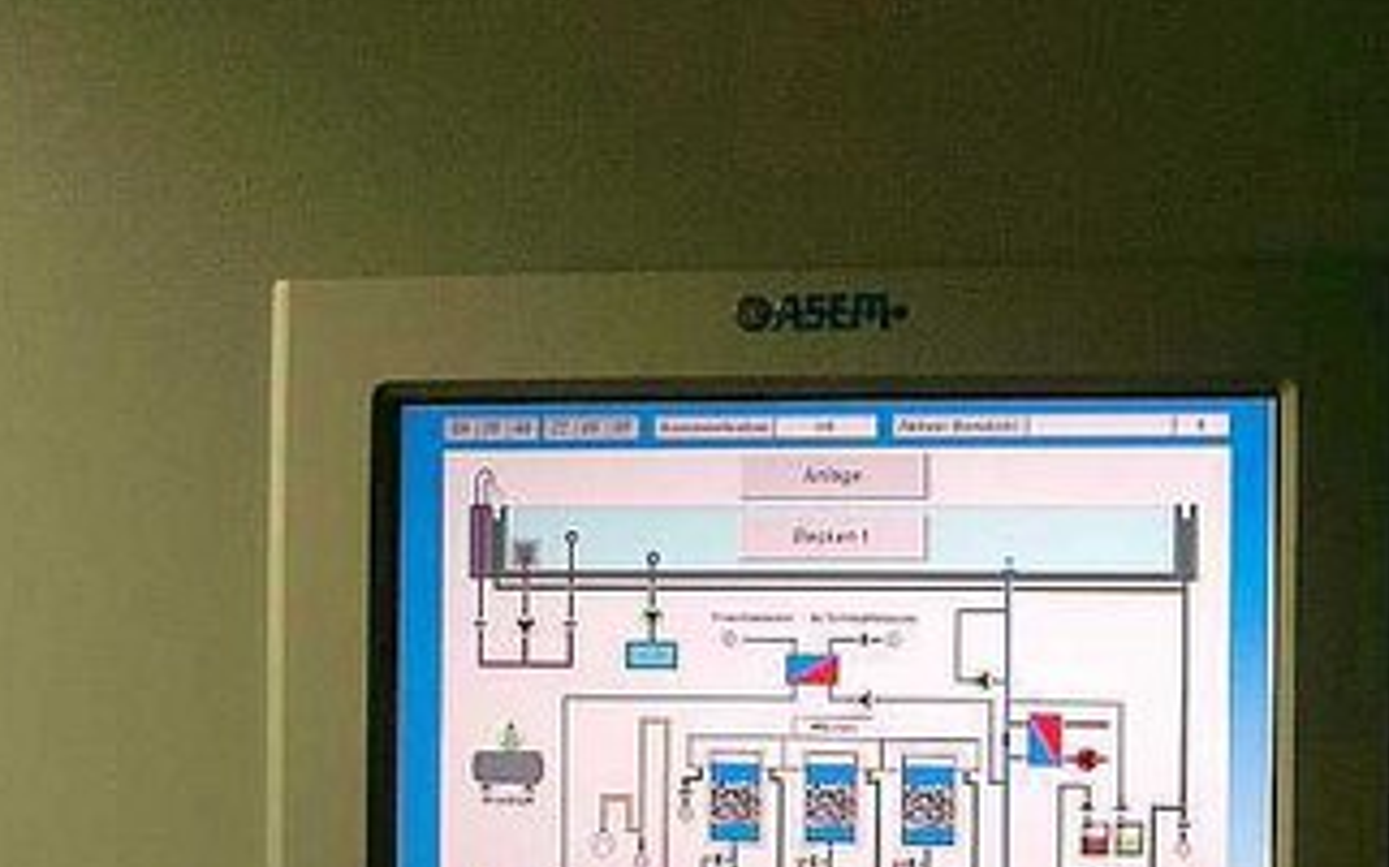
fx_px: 2762
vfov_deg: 17.6
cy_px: 729
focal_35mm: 73
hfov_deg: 28.1
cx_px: 893
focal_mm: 7.6
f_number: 2.6
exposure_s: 1/25
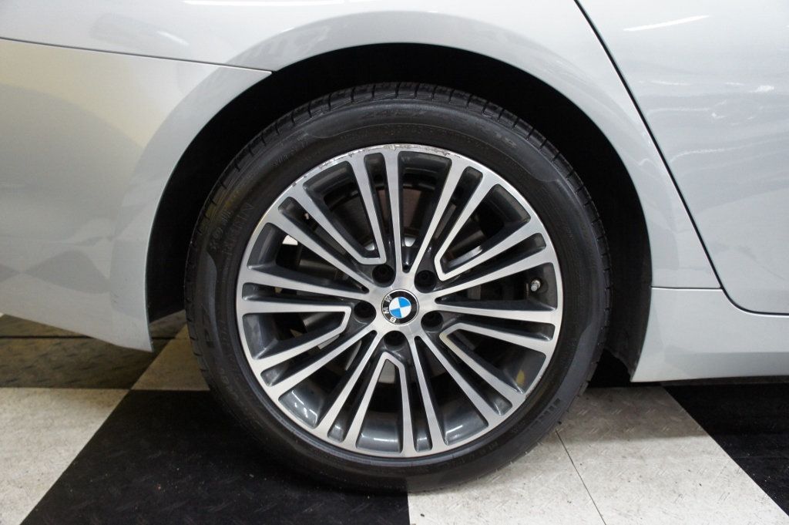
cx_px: 394
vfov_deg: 47.9
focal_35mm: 27
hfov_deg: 67.4
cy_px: 262
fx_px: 591
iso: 1600
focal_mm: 18
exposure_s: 1/80
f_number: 3.5
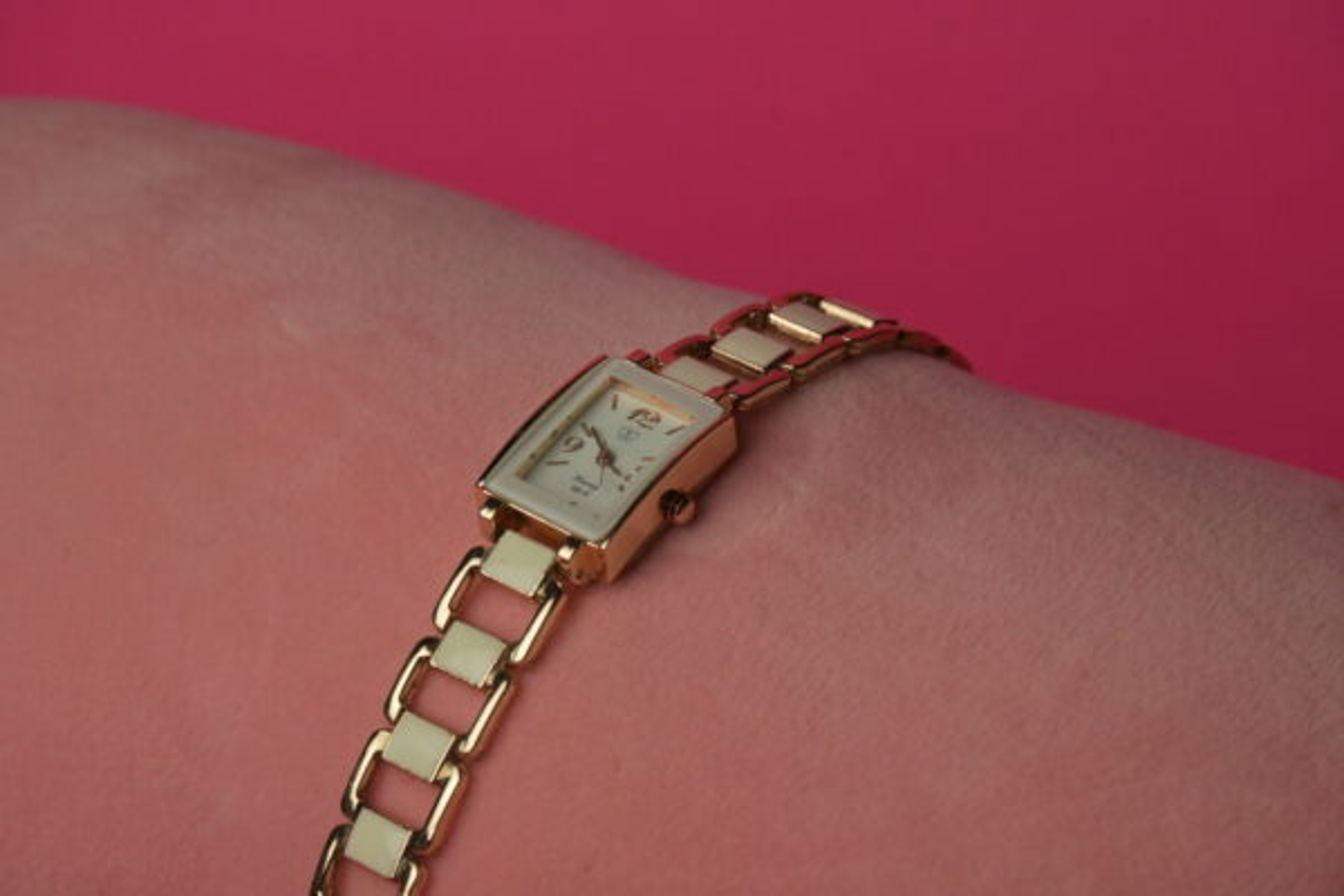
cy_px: 448
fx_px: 7839
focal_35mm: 210
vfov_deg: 6.5
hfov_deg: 9.8
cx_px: 672
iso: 2500
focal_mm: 140
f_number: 11
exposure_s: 1/500
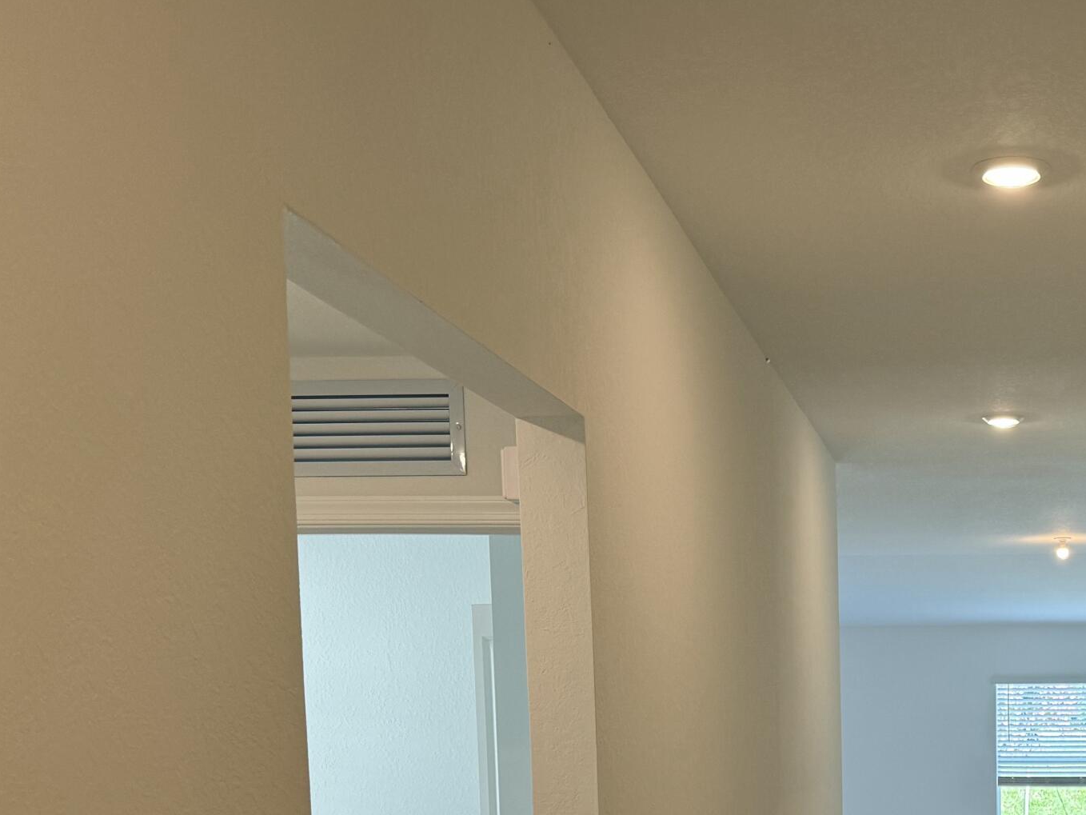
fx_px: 1663
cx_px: 972
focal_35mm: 53
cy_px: 883
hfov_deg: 34.2
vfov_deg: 25.6
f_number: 1.78
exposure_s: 1/150
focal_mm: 6.76
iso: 100
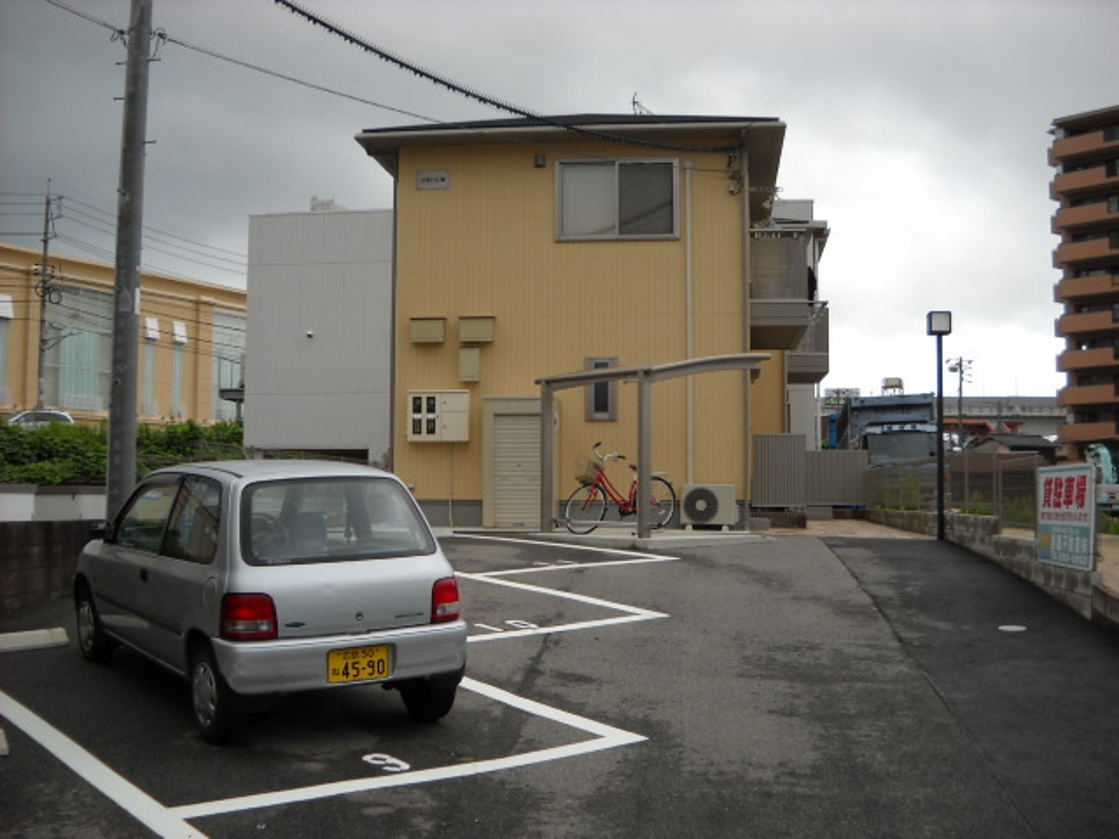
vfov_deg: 35.1
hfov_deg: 45.8
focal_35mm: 41
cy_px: 420
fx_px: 1325
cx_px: 560
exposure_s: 1/402
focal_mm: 6.72
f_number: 3.1
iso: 64
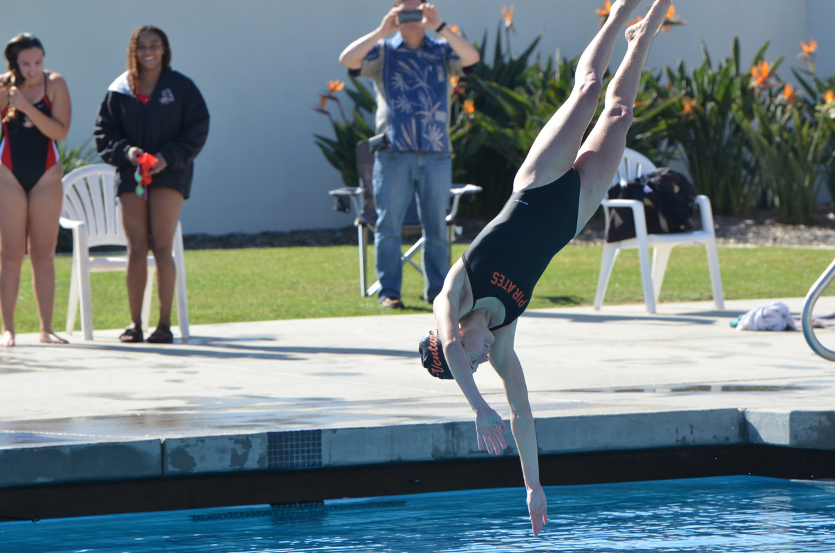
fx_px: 6596
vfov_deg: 4.8
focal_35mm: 285
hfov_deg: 7.2
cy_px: 276
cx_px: 418
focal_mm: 190
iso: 640
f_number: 6.3
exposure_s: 1/1600
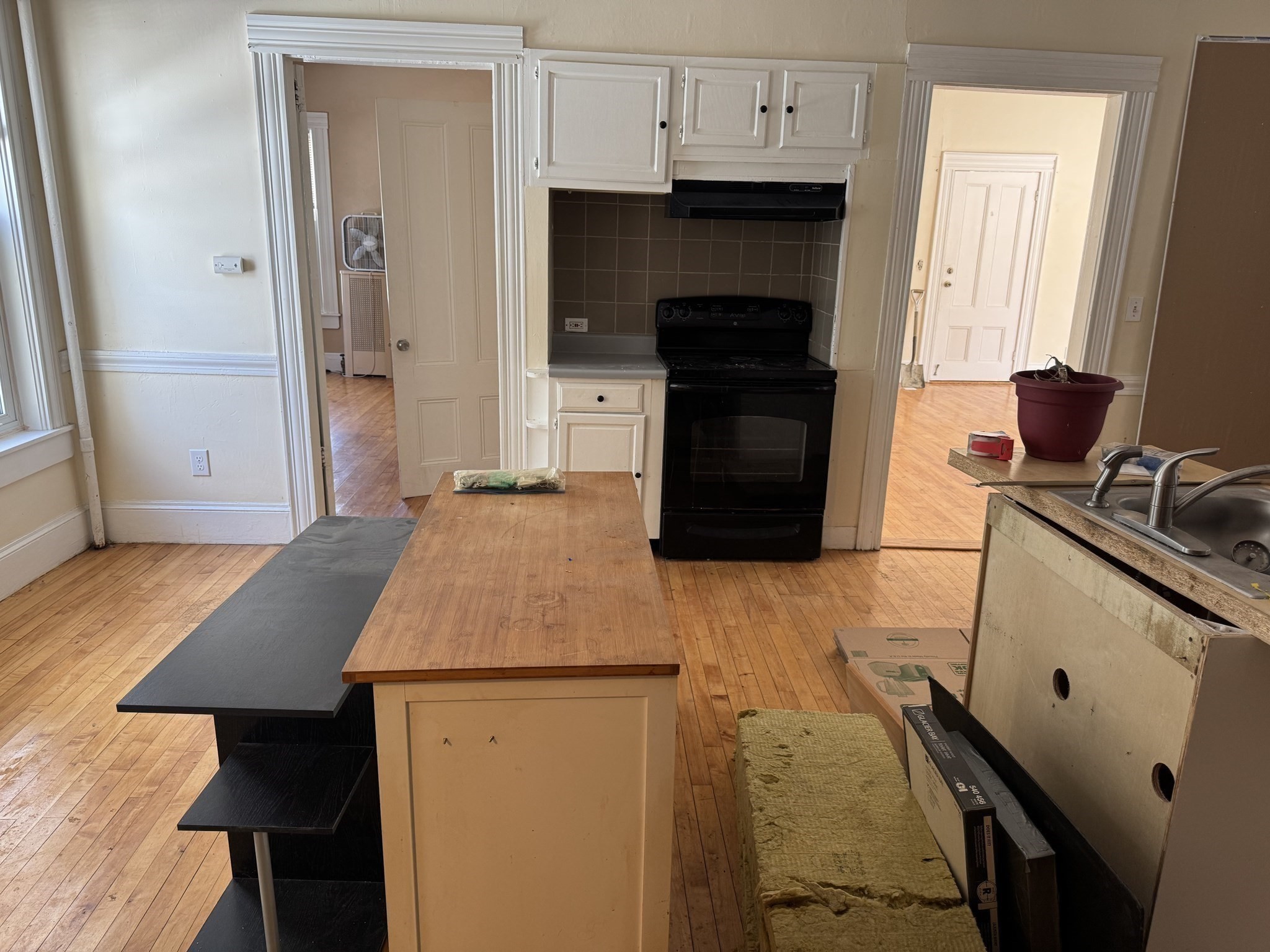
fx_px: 881
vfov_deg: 56.8
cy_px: 476
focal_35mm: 24
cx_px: 635
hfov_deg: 71.6
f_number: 1.78
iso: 125
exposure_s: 1/60
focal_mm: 6.76
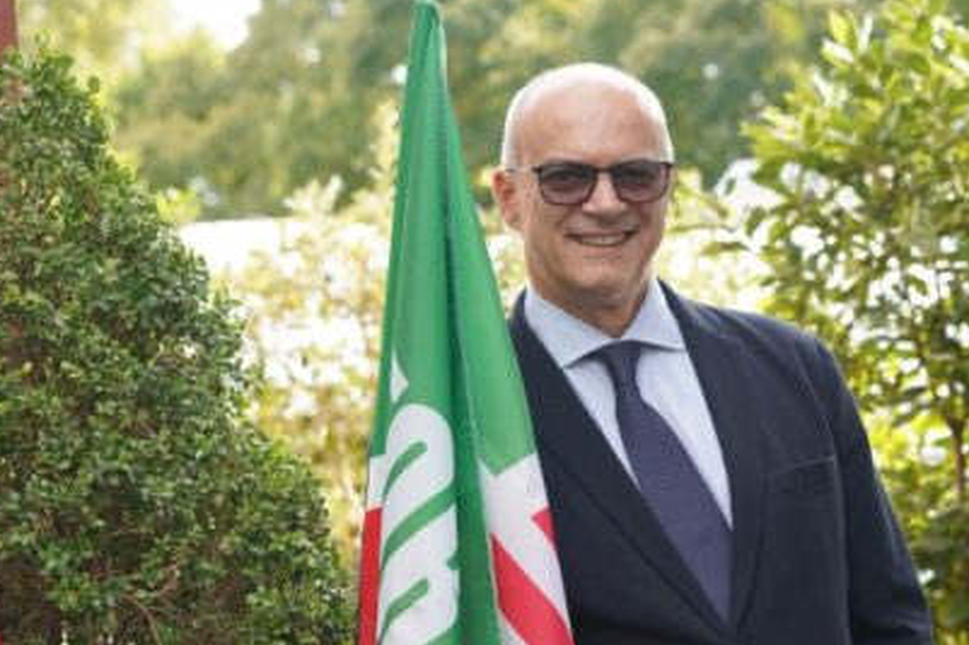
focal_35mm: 125
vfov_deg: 10.9
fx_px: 3363
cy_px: 473
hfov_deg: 16.3
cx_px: 727
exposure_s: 1/320
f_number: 5
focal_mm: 72
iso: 640
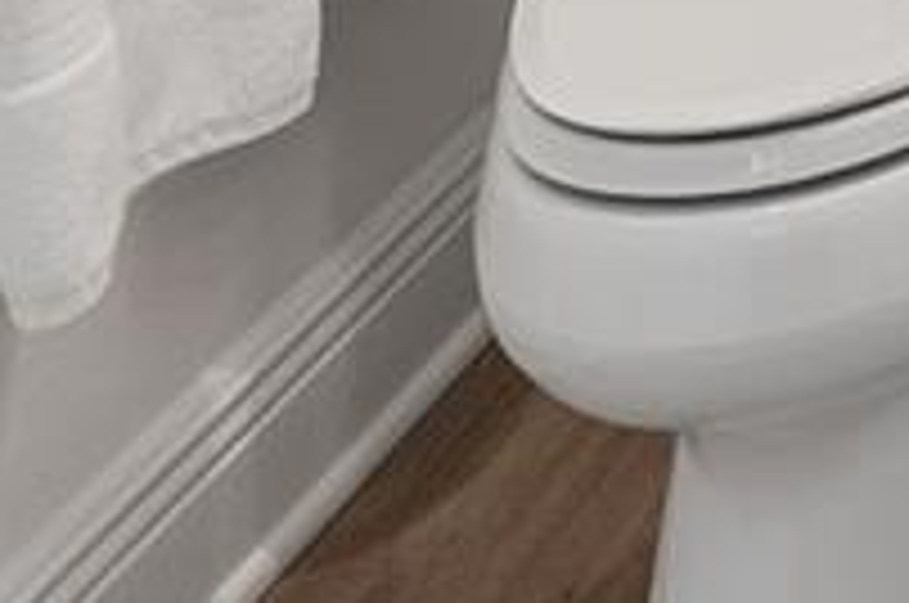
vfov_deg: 8.9
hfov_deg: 14.2
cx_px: 2012
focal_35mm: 111
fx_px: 2798
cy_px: -1449
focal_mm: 14
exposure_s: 1/30
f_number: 7.1
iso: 400
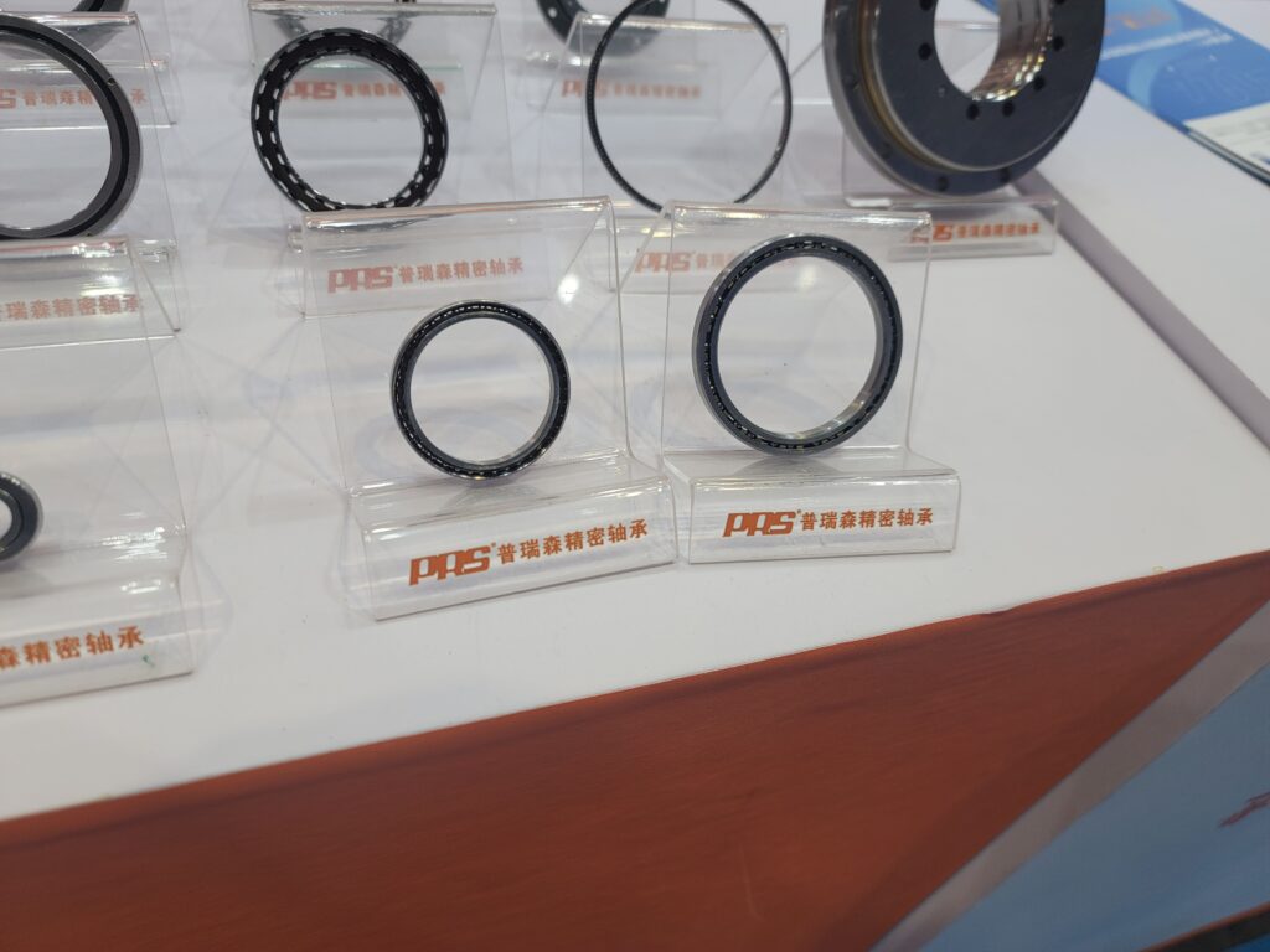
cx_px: 635
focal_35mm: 25
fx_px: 917
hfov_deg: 69.4
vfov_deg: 54.9
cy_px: 476
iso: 40
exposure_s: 1/100
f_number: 1.8
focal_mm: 7
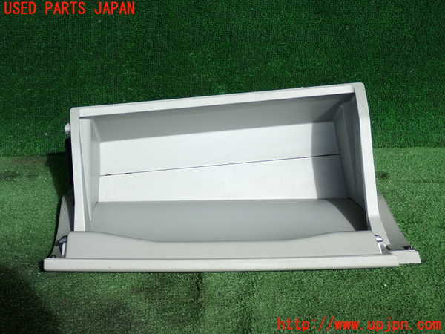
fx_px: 861
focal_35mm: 67
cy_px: 167
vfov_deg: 21.9
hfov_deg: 29.0
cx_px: 222
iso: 100
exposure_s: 1/250
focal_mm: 11.88
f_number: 3.8
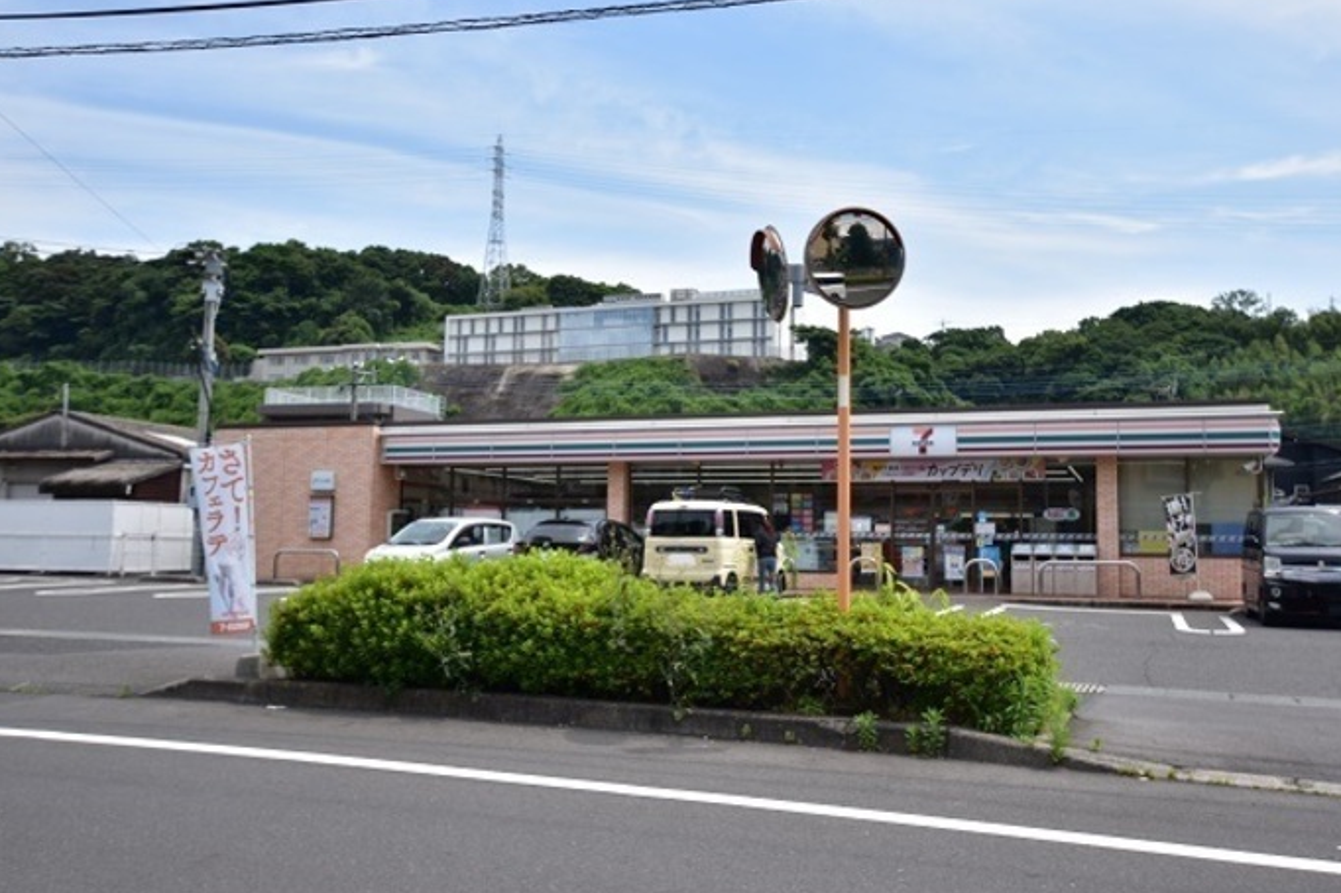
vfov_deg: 39.9
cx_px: 714
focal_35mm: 33
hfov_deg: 57.2
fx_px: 1229
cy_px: 432
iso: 160
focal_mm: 20
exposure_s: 1/1600
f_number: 4
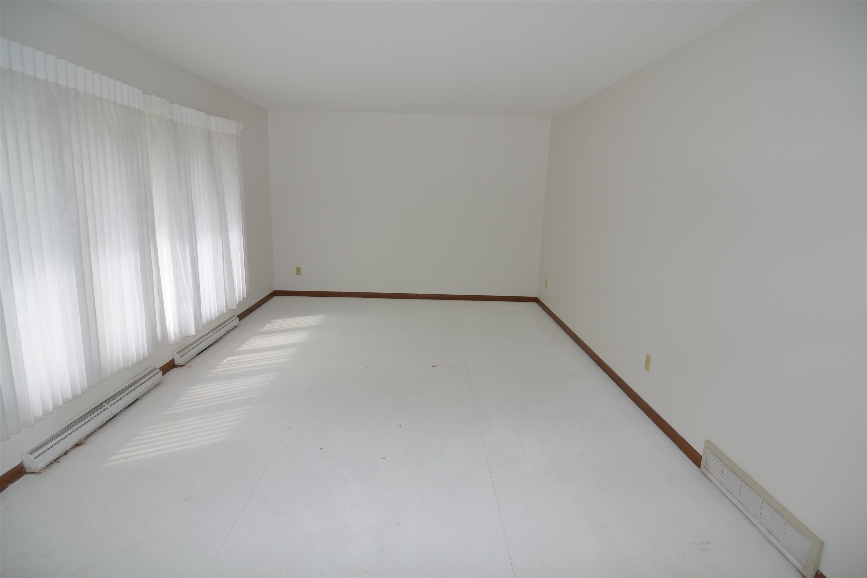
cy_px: 289
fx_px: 433
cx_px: 434
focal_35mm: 18
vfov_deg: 67.4
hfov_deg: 90.0
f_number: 5.6
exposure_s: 1/125
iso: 125
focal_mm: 12
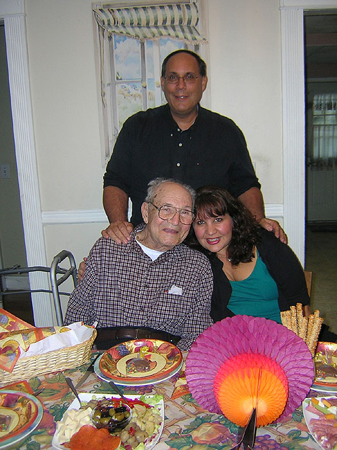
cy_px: 225
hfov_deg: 39.7
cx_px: 168
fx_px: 467
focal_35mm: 36
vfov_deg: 51.4
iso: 100
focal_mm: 4.7
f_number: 2.6
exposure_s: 1/60.1
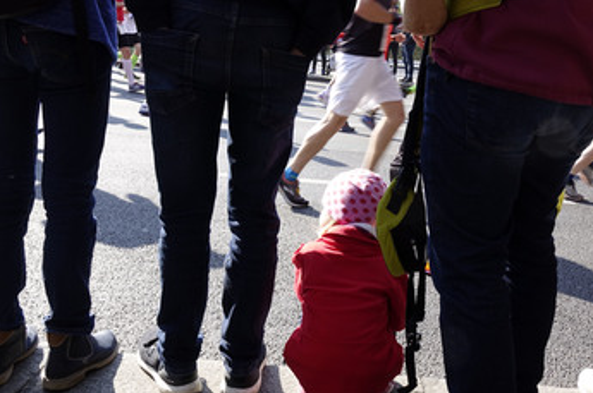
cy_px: 161
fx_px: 559
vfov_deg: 38.6
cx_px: 346
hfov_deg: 55.6
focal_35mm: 34
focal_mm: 9.67
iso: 100
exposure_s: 1/125
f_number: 5
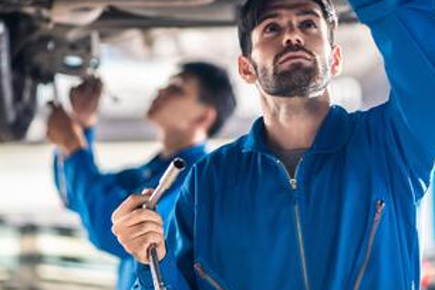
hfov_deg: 18.4
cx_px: 169
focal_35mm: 111
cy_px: 106
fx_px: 1341
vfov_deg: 12.3
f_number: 2
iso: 640
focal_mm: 85
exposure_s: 1/250
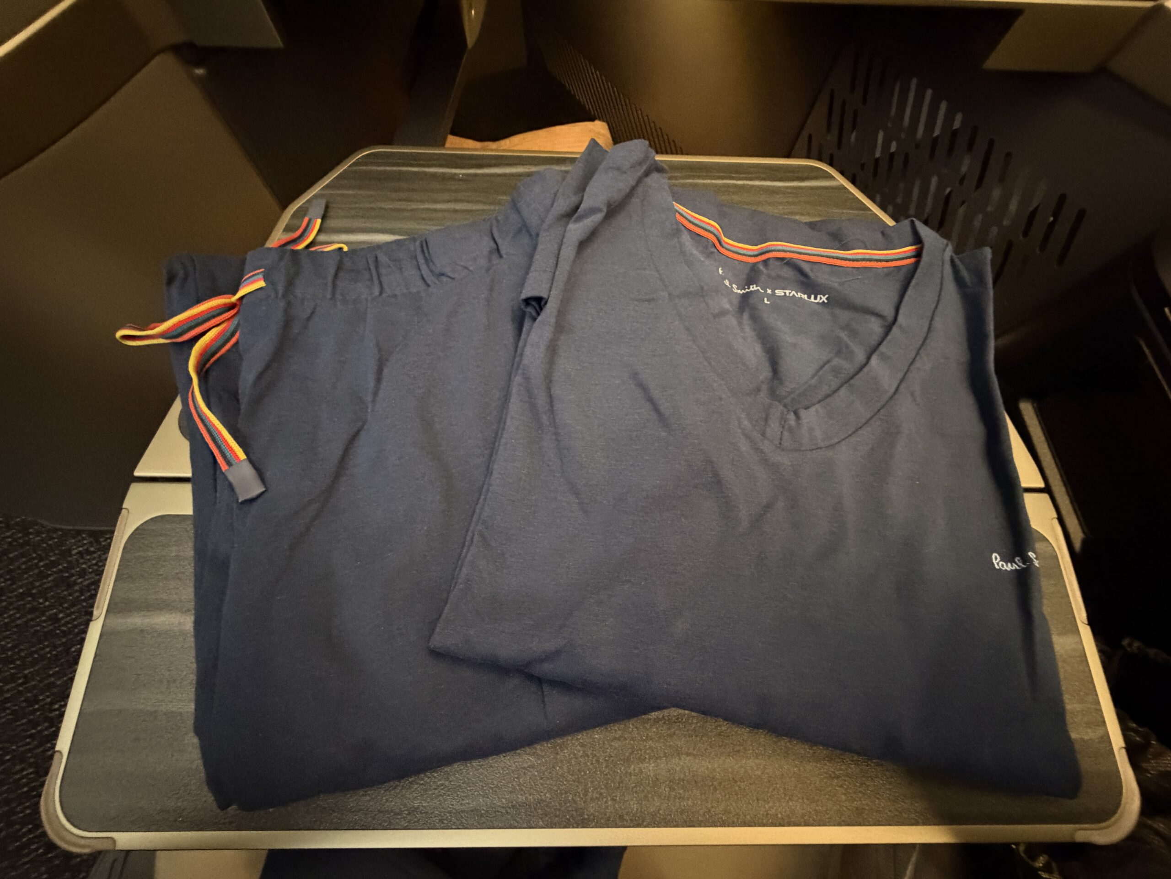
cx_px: 586
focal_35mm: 14
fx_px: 474
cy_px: 440
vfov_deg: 85.7
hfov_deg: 102.1
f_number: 2.2
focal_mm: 2.22
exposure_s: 1/29
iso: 1600
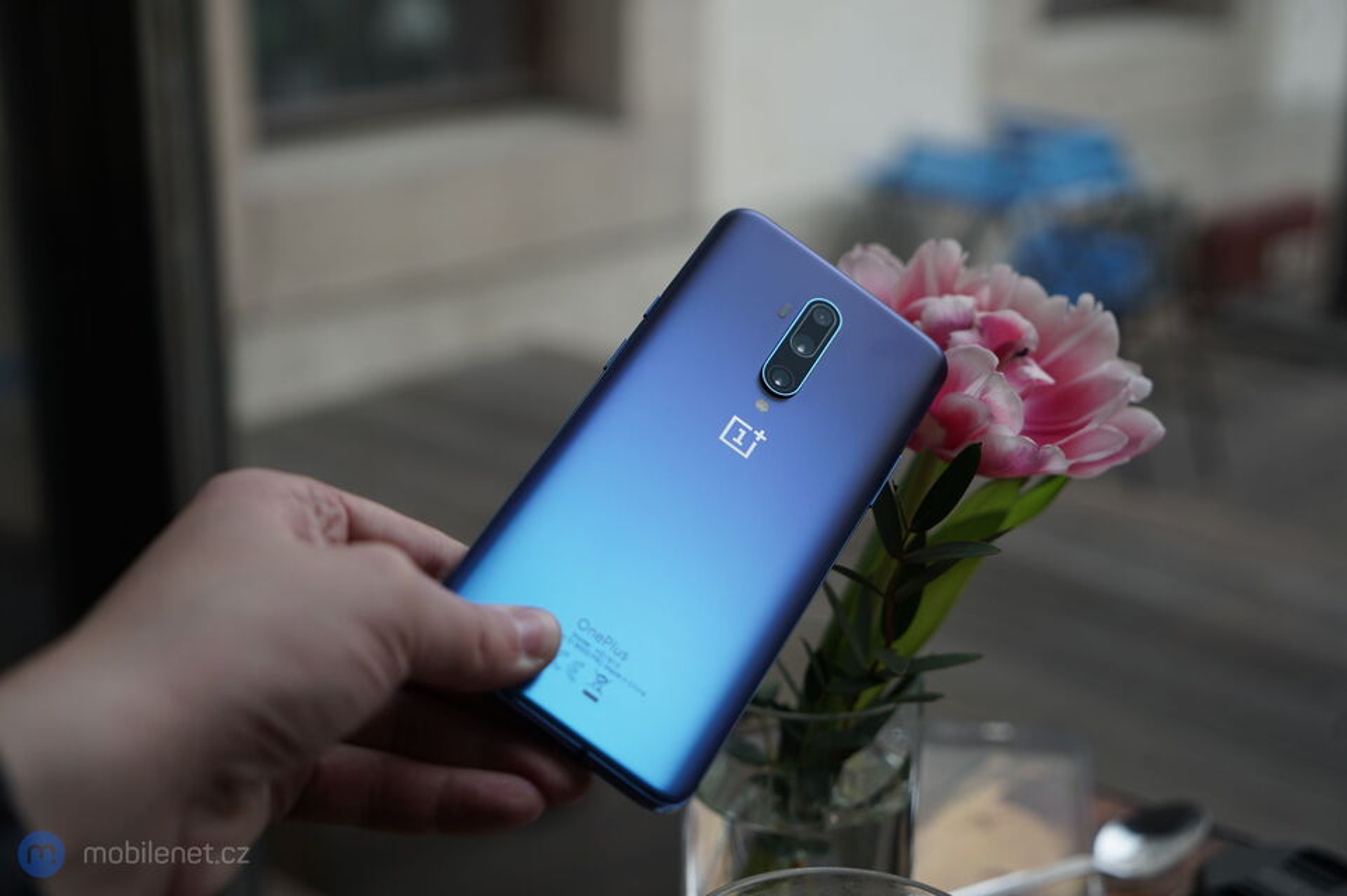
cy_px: 448
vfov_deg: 26.5
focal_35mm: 51
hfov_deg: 38.9
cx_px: 674
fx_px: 1907
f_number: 4
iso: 160
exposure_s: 1/200
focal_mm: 51
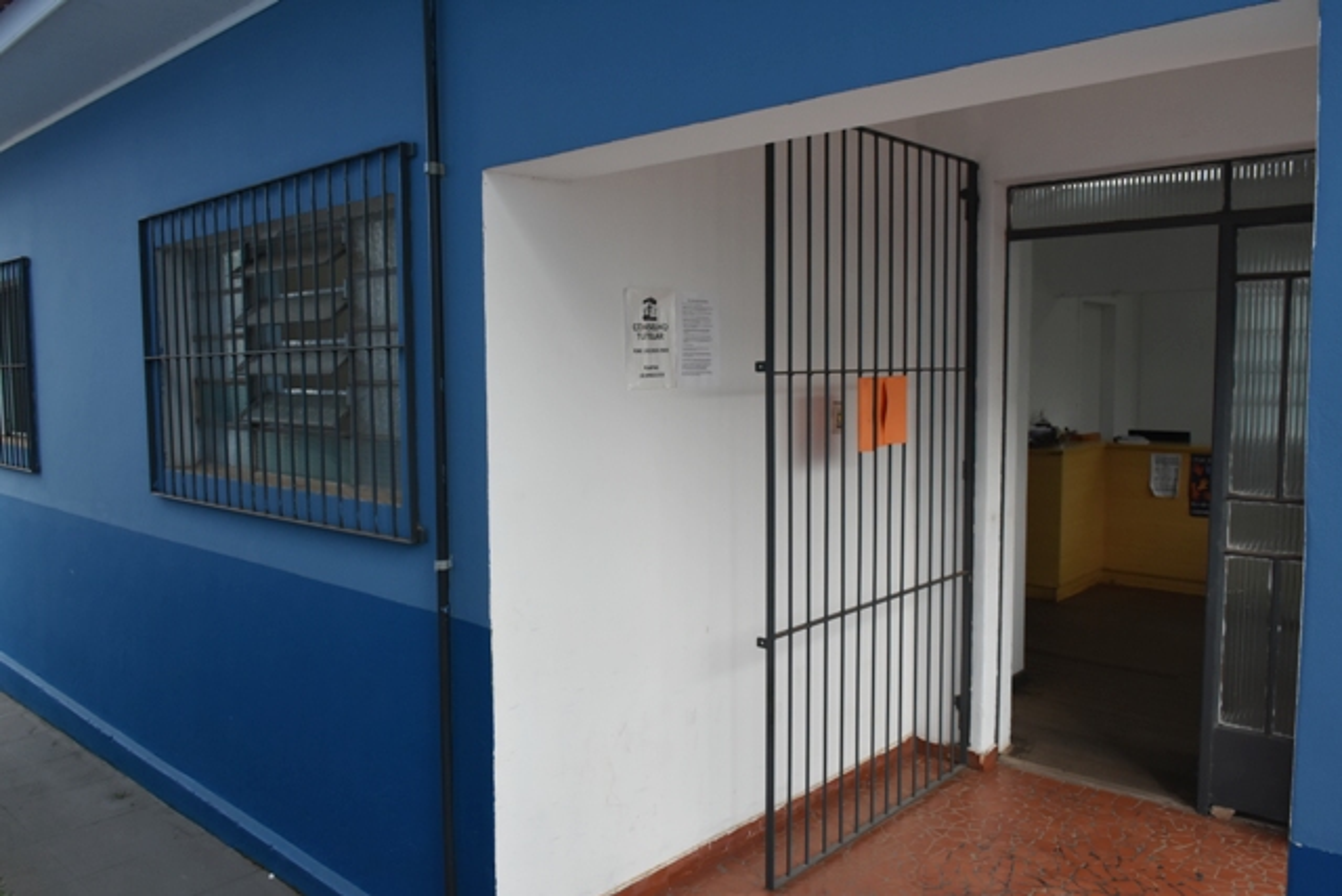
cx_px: 671
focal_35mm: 27
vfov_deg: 48.0
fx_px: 1007
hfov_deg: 67.4
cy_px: 448
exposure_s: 1/400
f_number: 8
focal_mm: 18
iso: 800
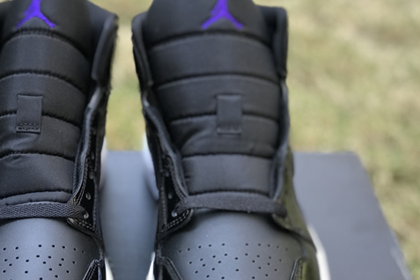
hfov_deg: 22.0
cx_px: 132
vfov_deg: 14.8
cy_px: 185
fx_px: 1073
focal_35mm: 92
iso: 20
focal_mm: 6.6
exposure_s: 1/50
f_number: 2.8
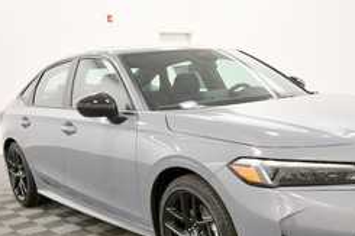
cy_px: 169
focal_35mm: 49
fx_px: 483
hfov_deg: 39.9
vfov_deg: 27.2
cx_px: 235
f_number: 5.6
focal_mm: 20
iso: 1100
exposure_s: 1/125
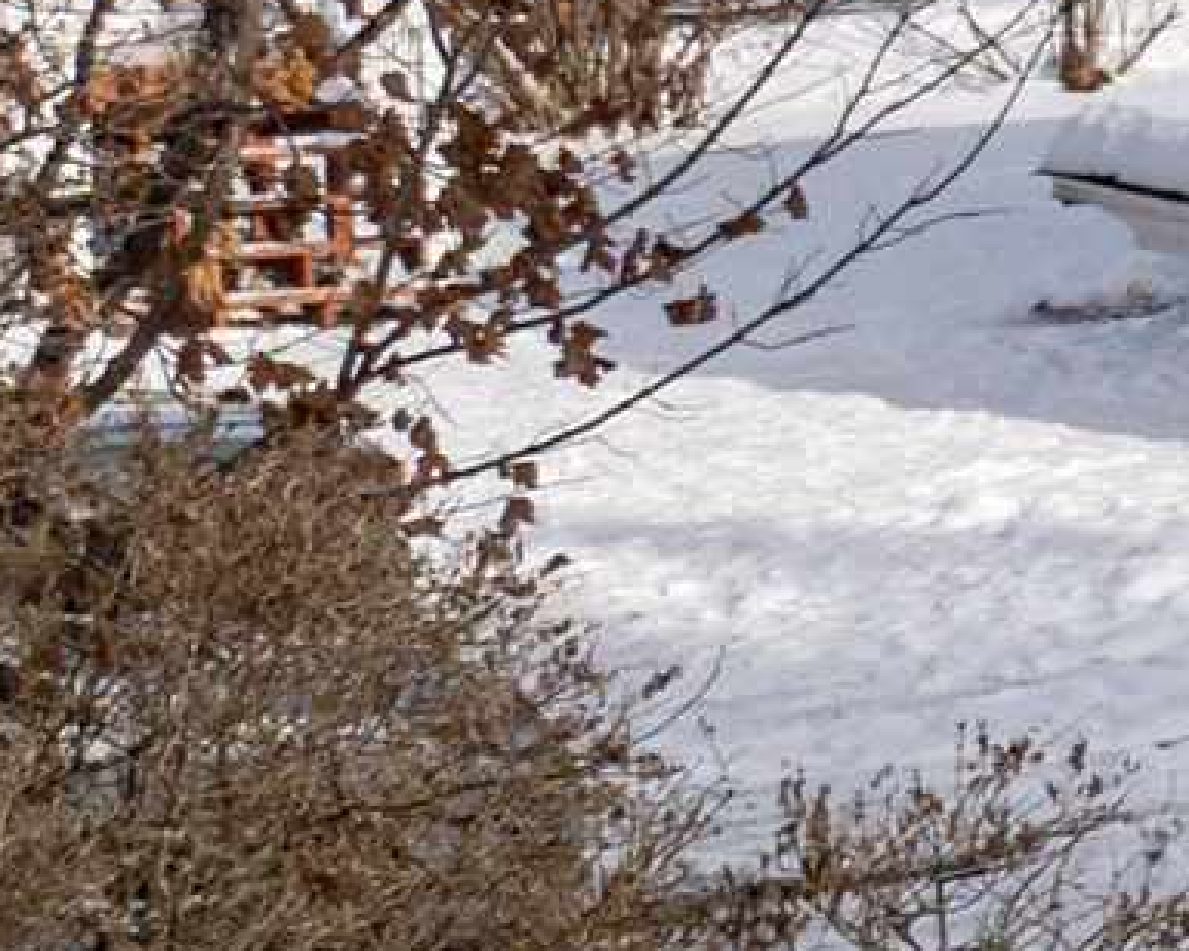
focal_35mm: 187
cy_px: -201
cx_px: 4314
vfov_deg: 8.2
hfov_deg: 7.8
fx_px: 6580
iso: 100
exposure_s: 1/2500
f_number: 2.8
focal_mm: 12.29
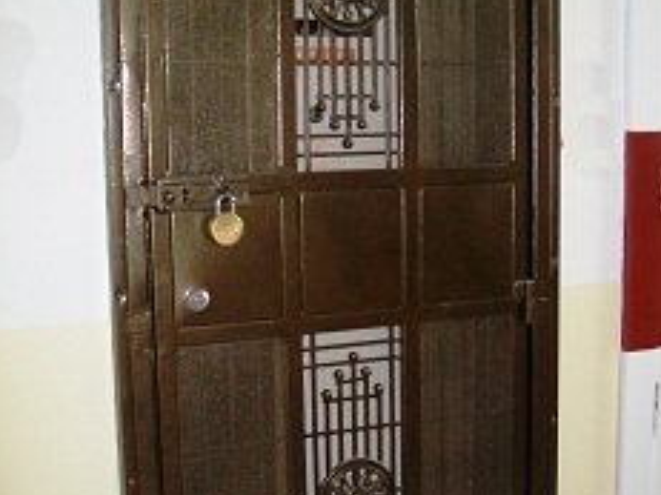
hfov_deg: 35.5
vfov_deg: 27.0
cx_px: 359
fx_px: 1031
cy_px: 259
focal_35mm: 54
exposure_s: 1/125
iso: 200
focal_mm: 6.1
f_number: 2.7
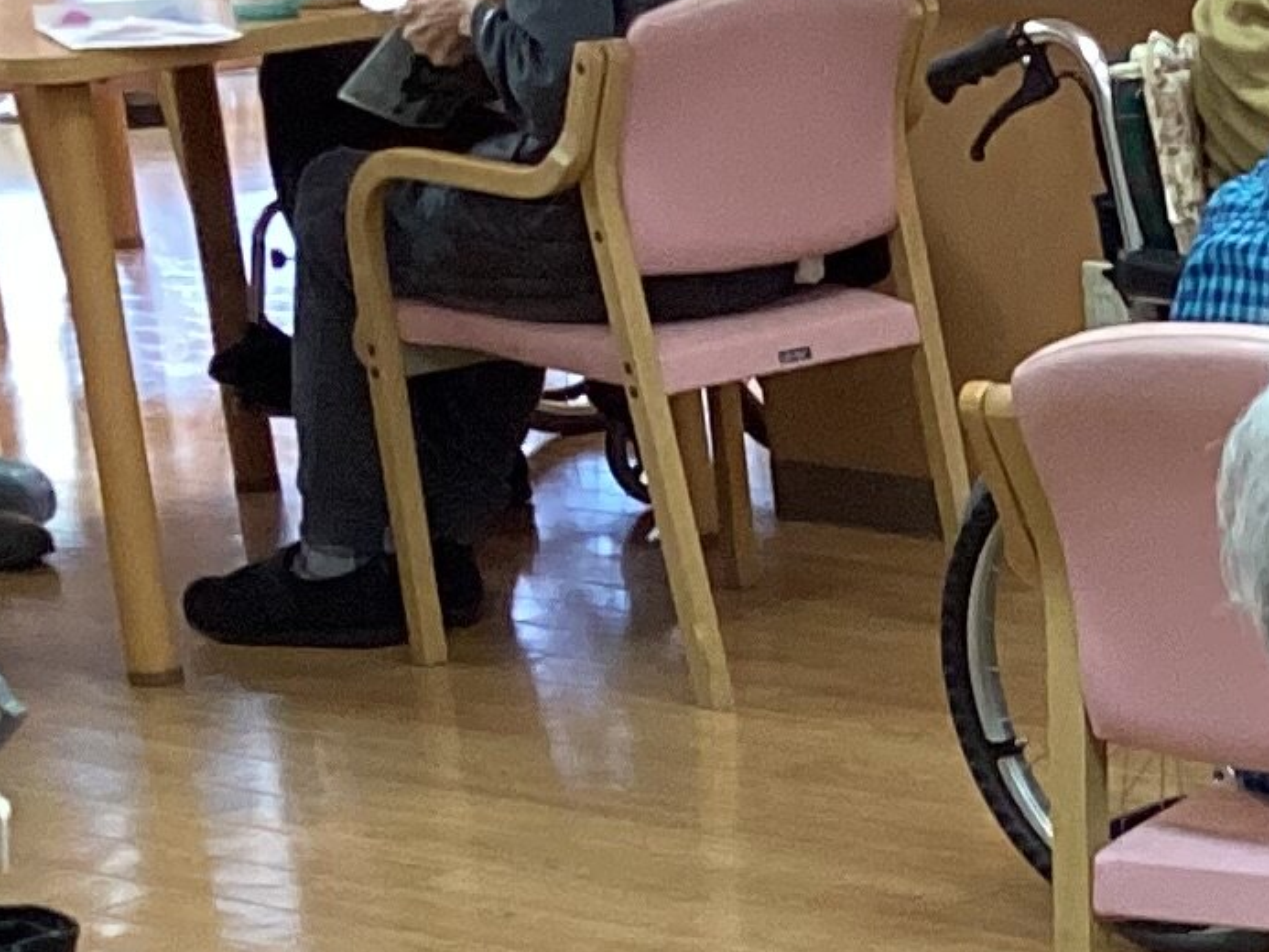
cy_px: 1421
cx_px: 2040
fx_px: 5353
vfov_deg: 9.9
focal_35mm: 146
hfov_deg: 12.7
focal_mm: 3.3
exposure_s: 1/50
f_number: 2.4
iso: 125
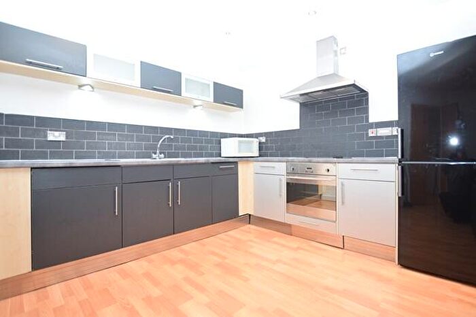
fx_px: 218
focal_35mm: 16
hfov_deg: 95.0
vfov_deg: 72.0
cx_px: 238
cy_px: 158
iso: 800
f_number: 3.5
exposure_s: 1/60
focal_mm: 11
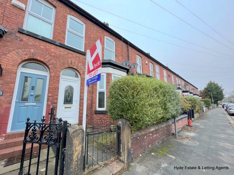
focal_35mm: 13
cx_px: 117
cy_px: 88
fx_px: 88
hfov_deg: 106.2
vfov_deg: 89.9
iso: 200
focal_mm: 1.57
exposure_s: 1/99
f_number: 1.8
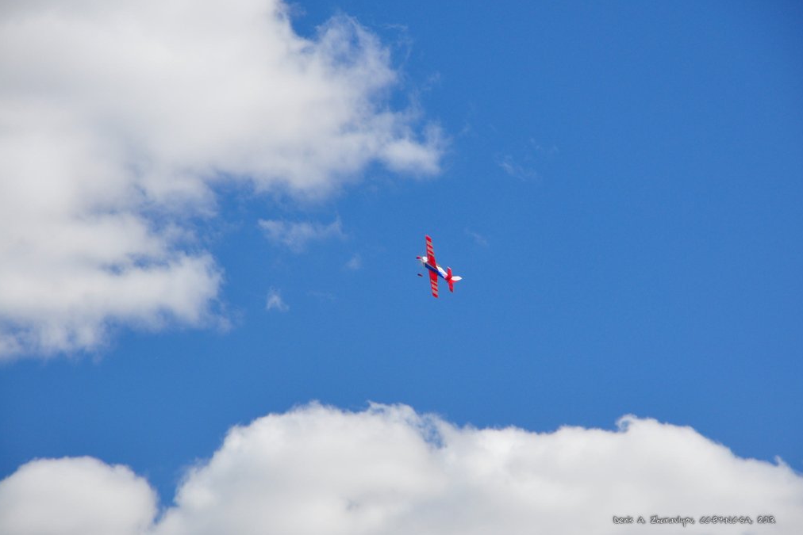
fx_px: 4227
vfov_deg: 7.2
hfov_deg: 10.9
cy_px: 268
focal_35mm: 190
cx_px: 402
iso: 200
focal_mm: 125
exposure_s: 1/250
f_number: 8
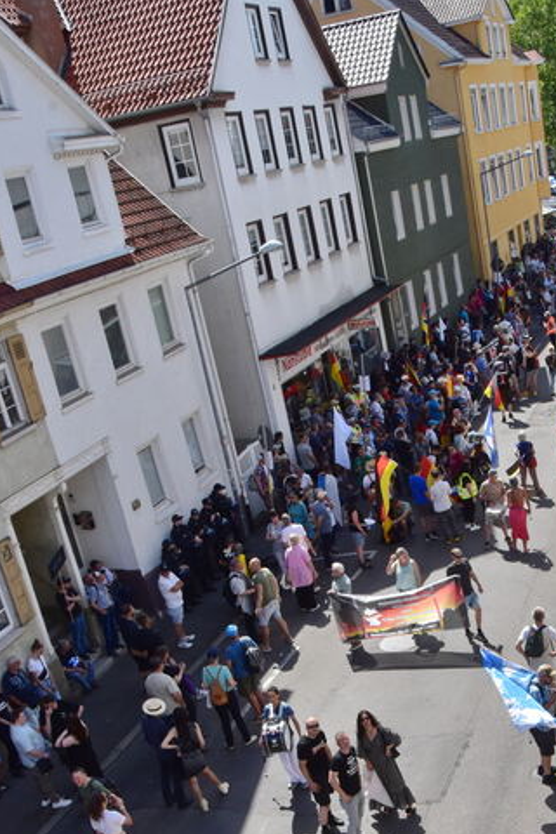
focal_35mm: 45
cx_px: 430
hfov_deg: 29.3
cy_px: 650
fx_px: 1042
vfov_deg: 42.0
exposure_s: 1/250
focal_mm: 18
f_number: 18
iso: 500
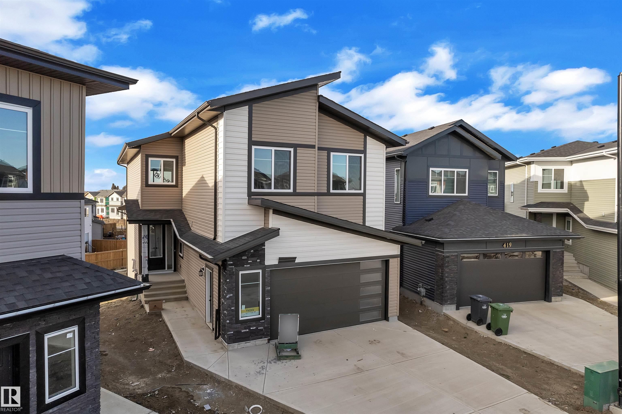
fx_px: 380
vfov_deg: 57.2
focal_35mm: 22
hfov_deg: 78.6
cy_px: 207
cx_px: 311
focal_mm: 8.38
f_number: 2.4
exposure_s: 1/1250
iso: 100
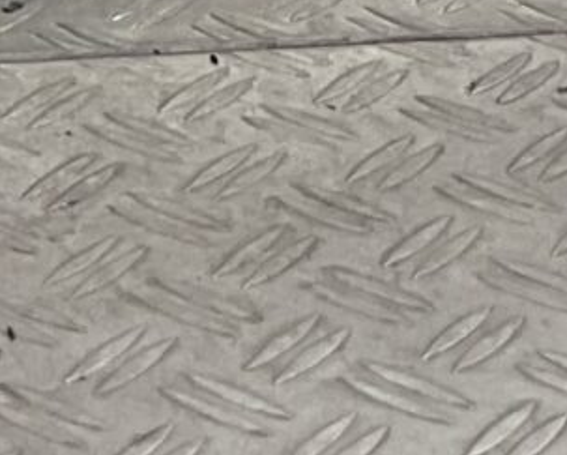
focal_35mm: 239
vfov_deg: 5.7
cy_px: -1251
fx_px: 4015
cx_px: 58
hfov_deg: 8.1
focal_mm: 3
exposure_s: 1/100
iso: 25
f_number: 1.8
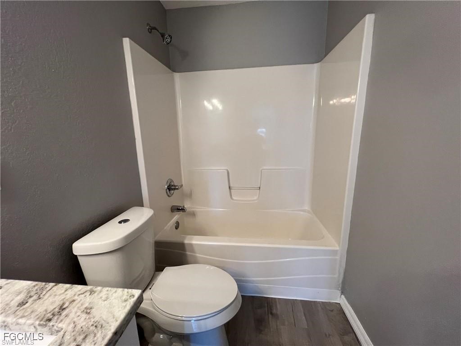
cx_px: 230
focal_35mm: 13
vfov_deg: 89.9
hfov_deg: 106.2
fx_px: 173
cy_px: 173
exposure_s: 1/120
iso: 160
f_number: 1.8
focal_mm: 1.57
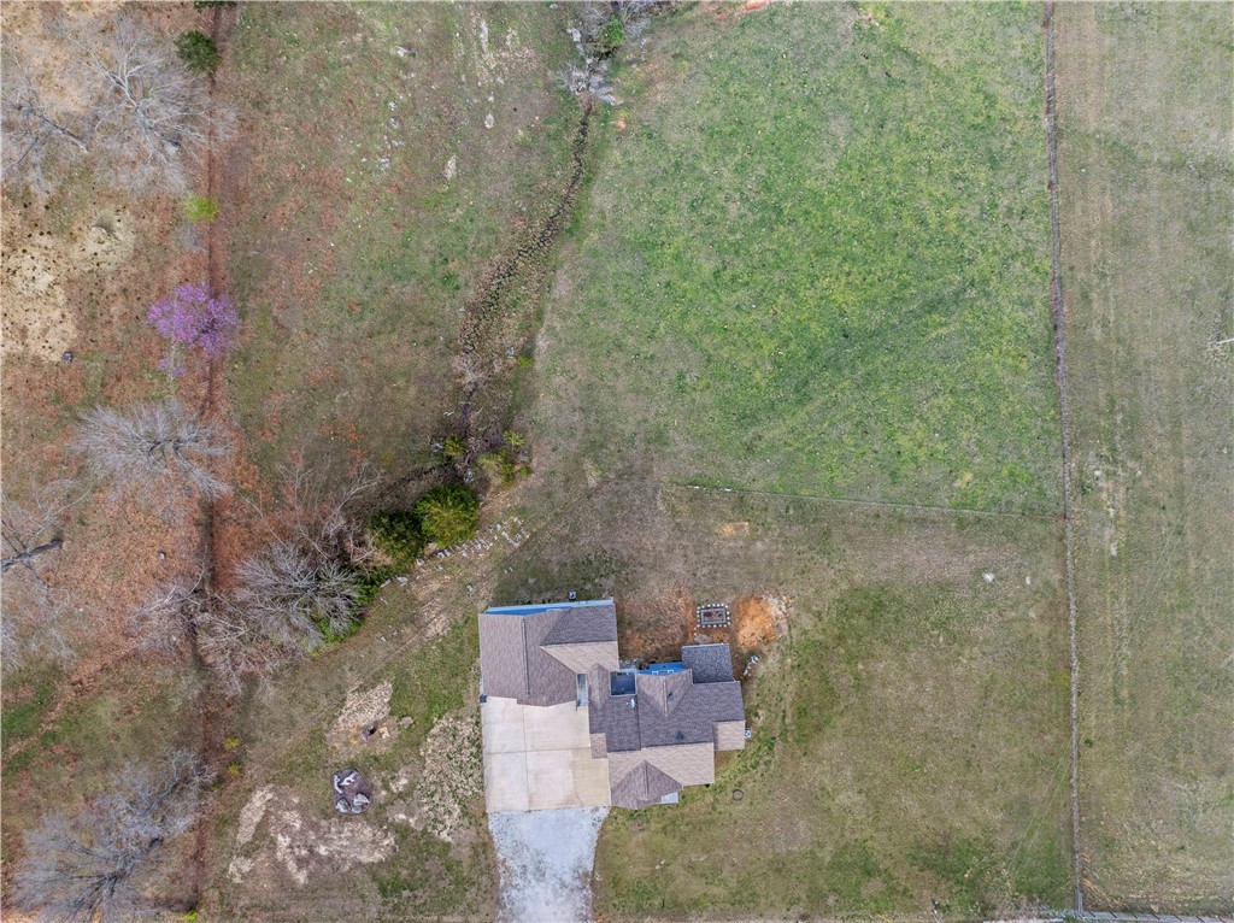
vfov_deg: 56.7
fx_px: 855
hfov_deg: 71.6
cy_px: 462
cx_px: 617
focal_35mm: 24
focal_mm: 12.29
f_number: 2.8
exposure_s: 1/640
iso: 100
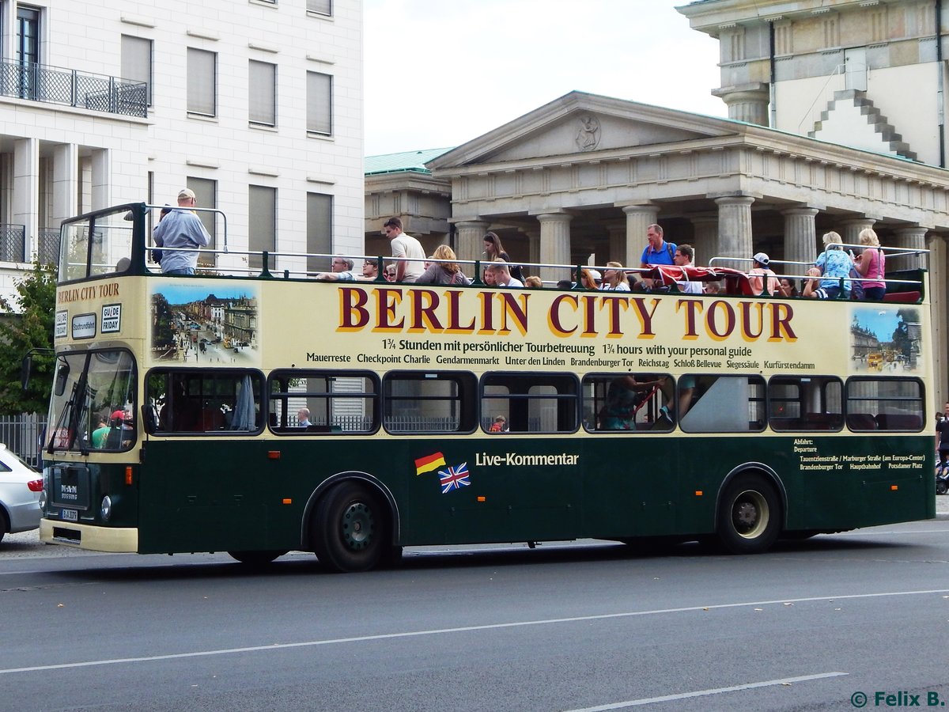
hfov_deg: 31.7
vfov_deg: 24.0
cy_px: 356
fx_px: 1672
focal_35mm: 61
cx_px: 474
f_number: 4
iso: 125
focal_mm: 10.9
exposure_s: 1/800
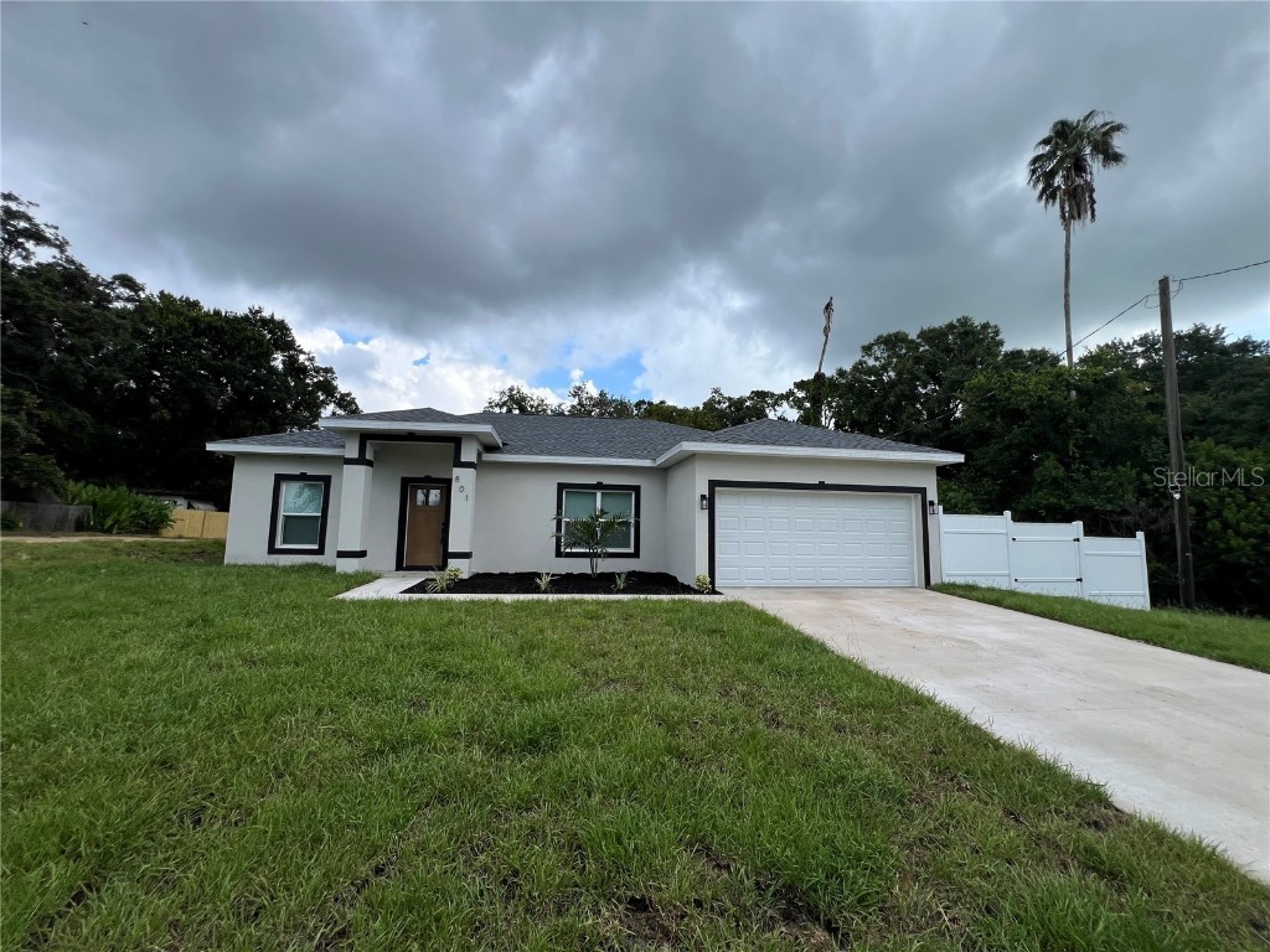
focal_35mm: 13
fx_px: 477
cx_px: 635
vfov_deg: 89.9
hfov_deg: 106.2
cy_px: 476
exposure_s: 1/1357
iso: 32
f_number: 1.8
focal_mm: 1.57
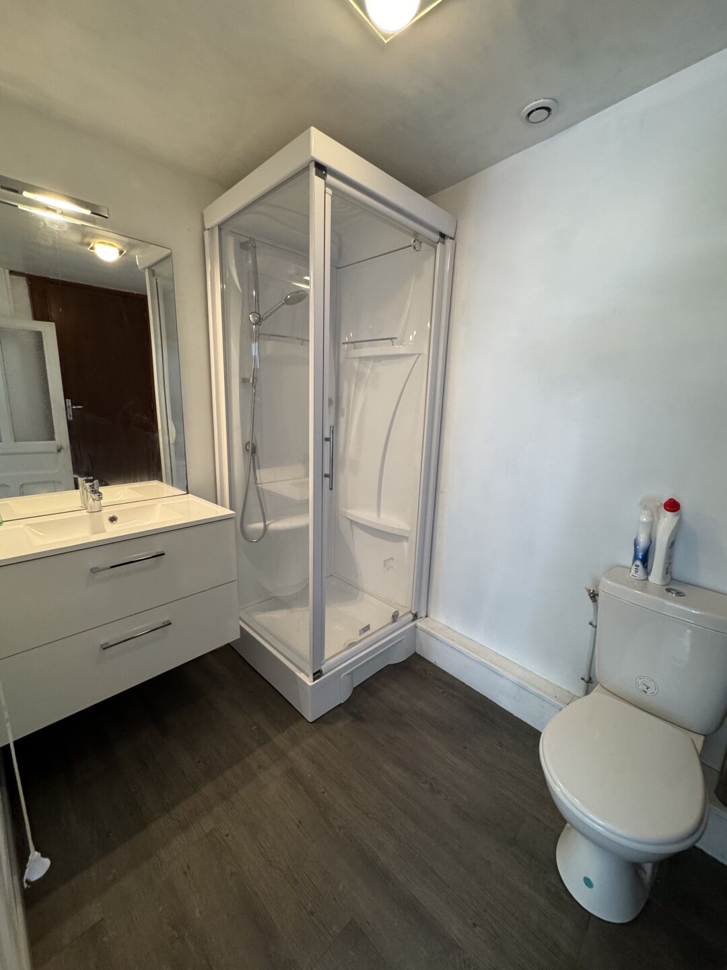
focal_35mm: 14
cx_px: 364
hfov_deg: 85.7
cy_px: 485
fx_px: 392
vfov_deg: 102.1
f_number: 2.2
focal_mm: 2.22
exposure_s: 1/50
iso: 250
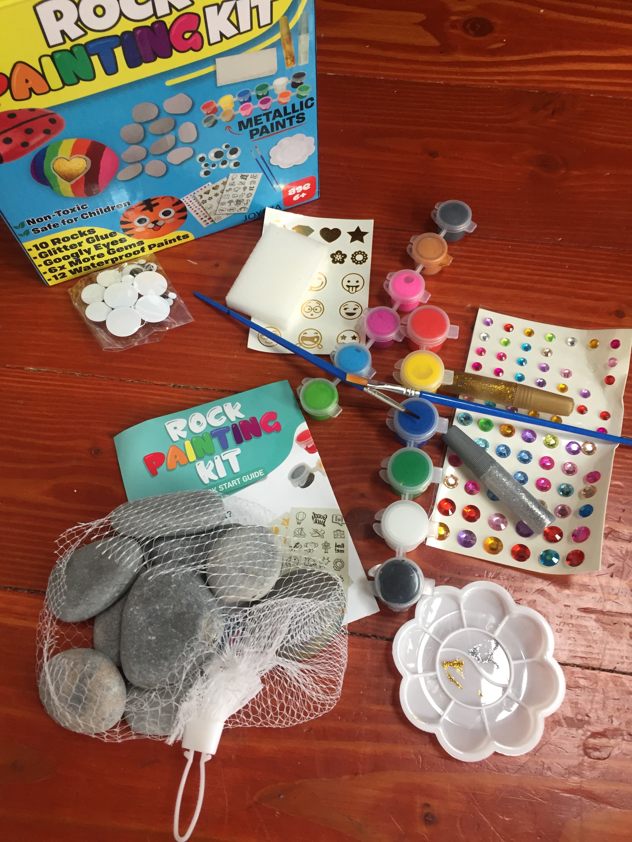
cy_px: 421
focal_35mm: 29
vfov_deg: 61.7
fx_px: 706
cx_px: 316
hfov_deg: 48.2
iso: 80
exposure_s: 1/30
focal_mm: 4.15
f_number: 2.2
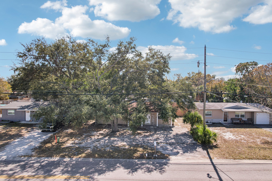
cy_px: 90
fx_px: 166
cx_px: 136
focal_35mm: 22
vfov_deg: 57.2
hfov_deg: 78.6
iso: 100
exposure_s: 1/2500
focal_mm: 8.4
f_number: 2.8
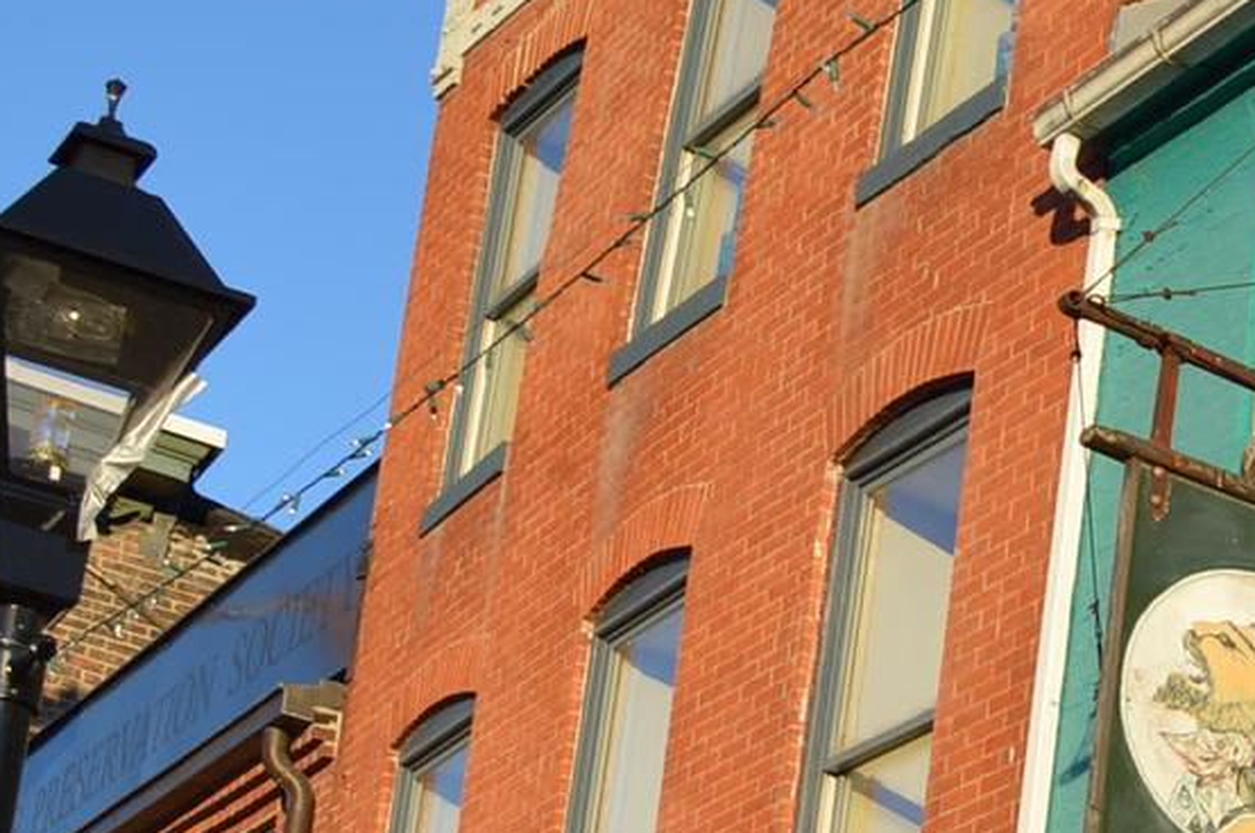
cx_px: 1679
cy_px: 974
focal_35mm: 111
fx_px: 3865
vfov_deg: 12.1
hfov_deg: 17.2
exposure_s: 1/200
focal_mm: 20
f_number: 7.1
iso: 100
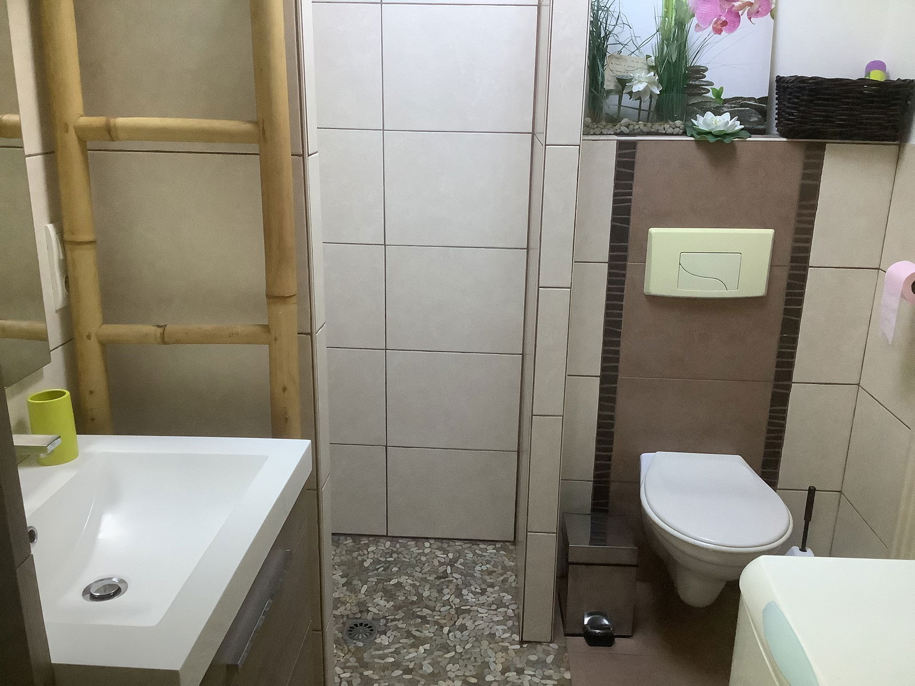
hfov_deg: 58.4
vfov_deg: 45.4
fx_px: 819
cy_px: 343
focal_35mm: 31
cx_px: 458
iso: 400
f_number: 2.4
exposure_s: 1/60
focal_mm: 3.3
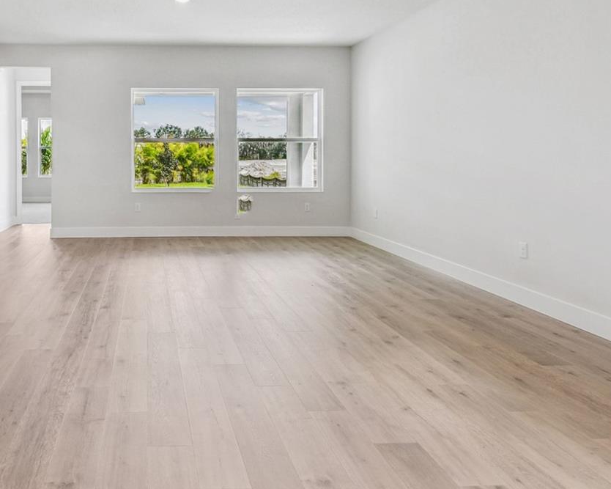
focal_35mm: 27
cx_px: 176
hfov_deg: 61.5
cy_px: 166
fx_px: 488
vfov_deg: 52.2
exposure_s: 1/200
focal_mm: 10
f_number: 7.1
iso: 100
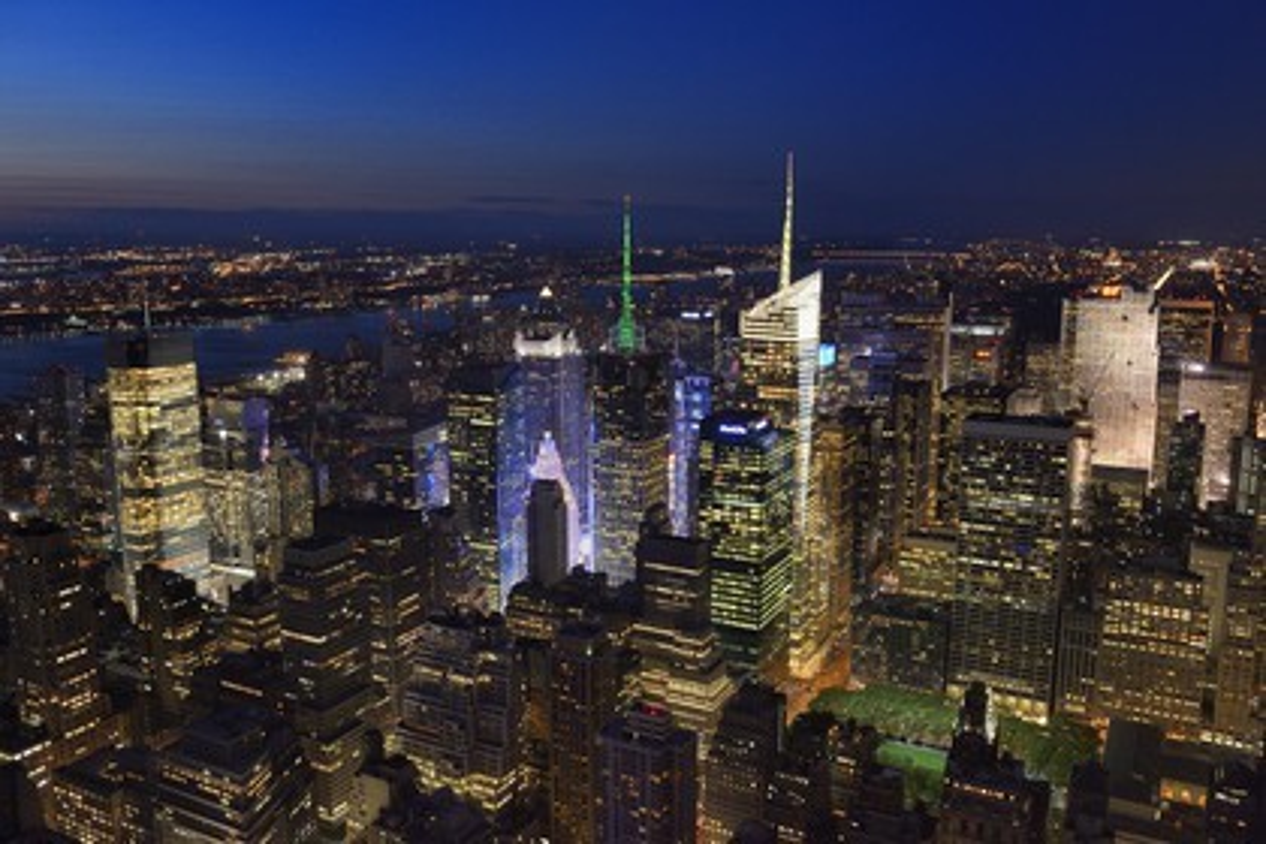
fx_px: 1090
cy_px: 422
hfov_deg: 60.3
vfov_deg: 42.3
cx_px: 633
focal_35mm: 31
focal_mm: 31
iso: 3200
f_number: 5
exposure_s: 1/13
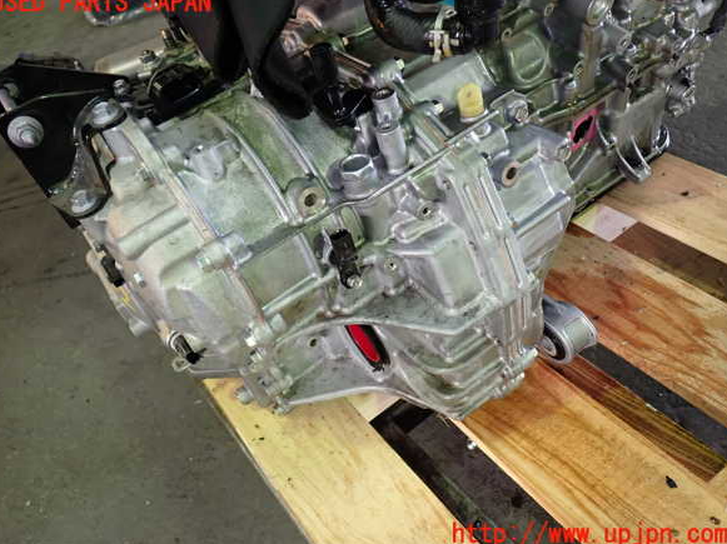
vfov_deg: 45.4
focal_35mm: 31
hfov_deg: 58.4
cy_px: 269
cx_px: 359
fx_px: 651
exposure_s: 1/30
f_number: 2.3
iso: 200
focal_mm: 5.4
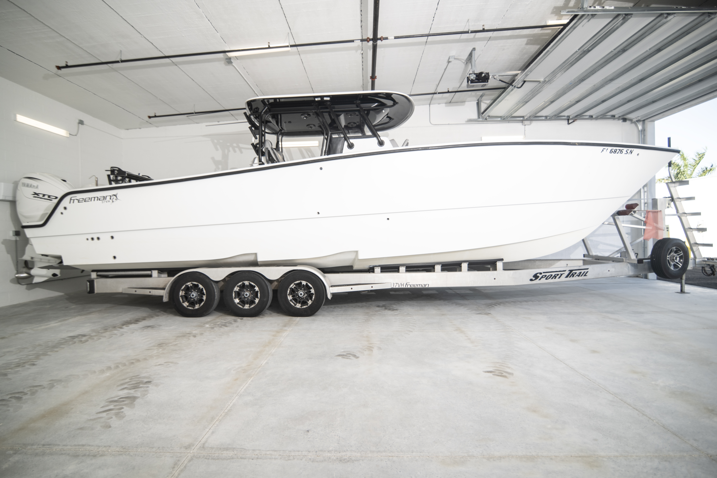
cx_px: 358
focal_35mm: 16
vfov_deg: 73.7
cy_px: 239
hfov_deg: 96.7
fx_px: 319
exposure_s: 1/800
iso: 200
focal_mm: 16
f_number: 2.8
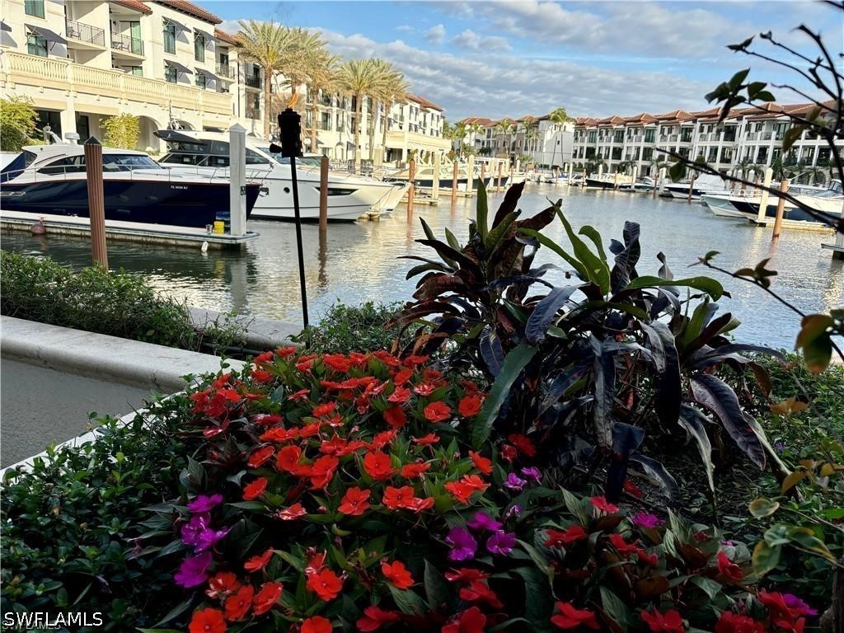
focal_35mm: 26
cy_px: 316
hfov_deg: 67.3
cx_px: 422
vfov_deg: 53.1
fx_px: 634
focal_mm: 5.96
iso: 50
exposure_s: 1/1007
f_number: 1.6
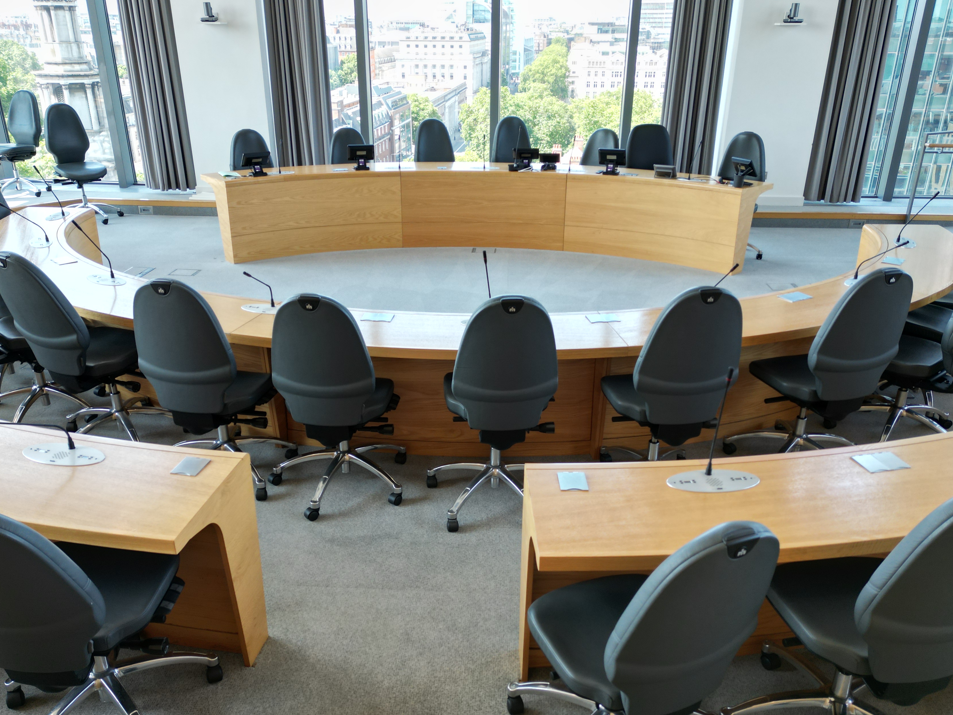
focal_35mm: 29
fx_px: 798
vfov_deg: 48.2
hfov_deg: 61.7
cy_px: 394
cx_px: 472
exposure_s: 1/160
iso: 100
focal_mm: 6.72
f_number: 1.7
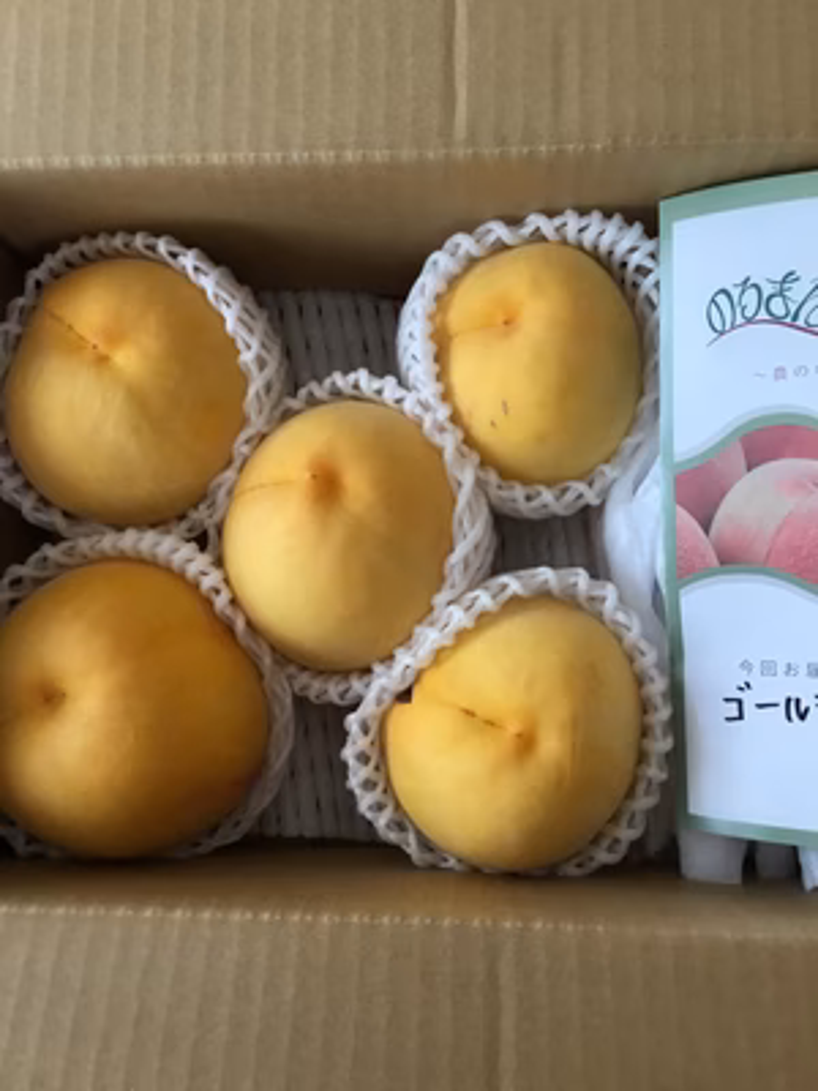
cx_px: 409
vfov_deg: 58.4
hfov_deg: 45.4
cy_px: 546
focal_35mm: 31
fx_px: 977
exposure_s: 1/30
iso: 32
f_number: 2.4
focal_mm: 3.3
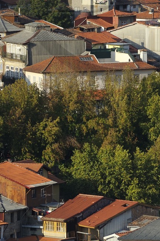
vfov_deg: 4.2
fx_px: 3268
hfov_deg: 2.8
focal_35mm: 490
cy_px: -32
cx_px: 126
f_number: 11
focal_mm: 200
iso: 200
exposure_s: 1/200
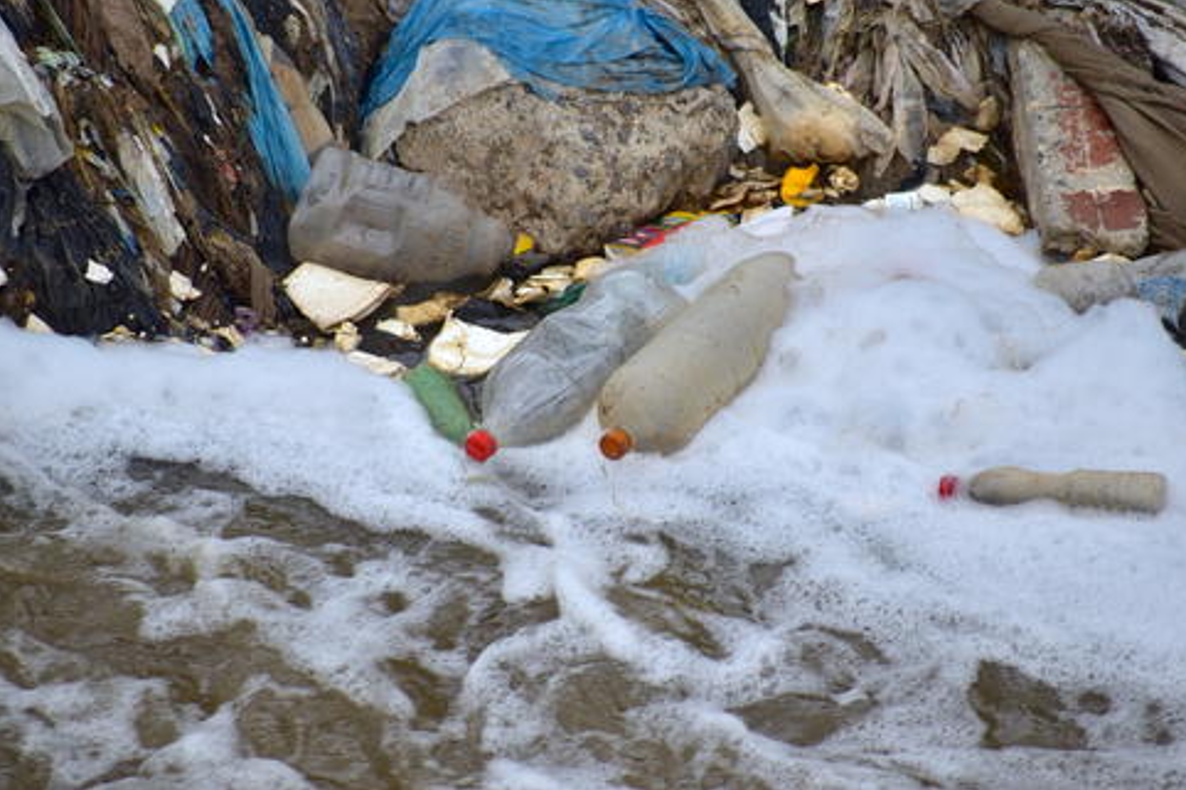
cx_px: 610
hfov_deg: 4.4
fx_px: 15379
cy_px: 383
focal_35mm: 467
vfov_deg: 2.9
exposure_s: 1/250
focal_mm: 300
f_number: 6.3
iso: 100
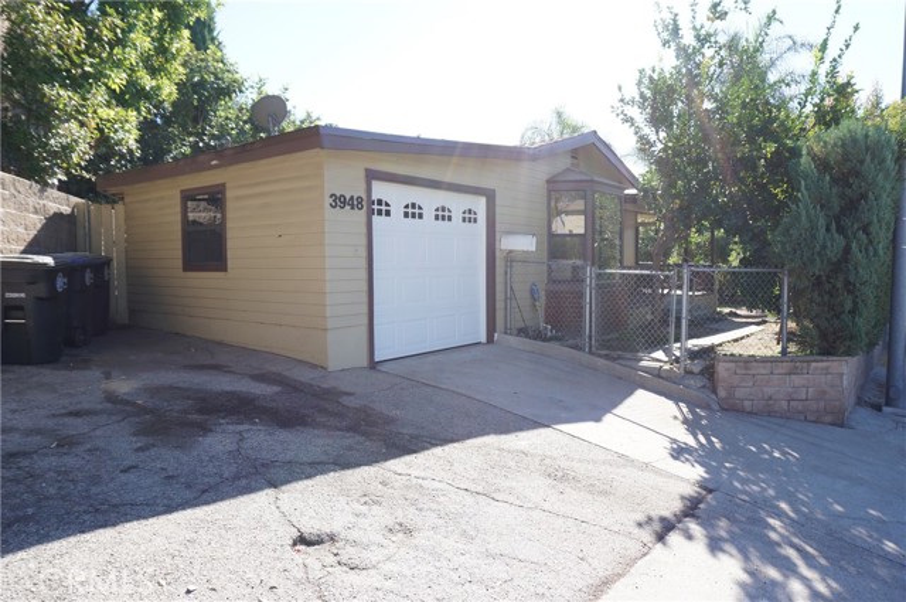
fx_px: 603
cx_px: 453
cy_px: 301
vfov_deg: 53.0
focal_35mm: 24
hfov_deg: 73.8
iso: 100
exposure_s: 1/100
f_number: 6.3
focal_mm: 16
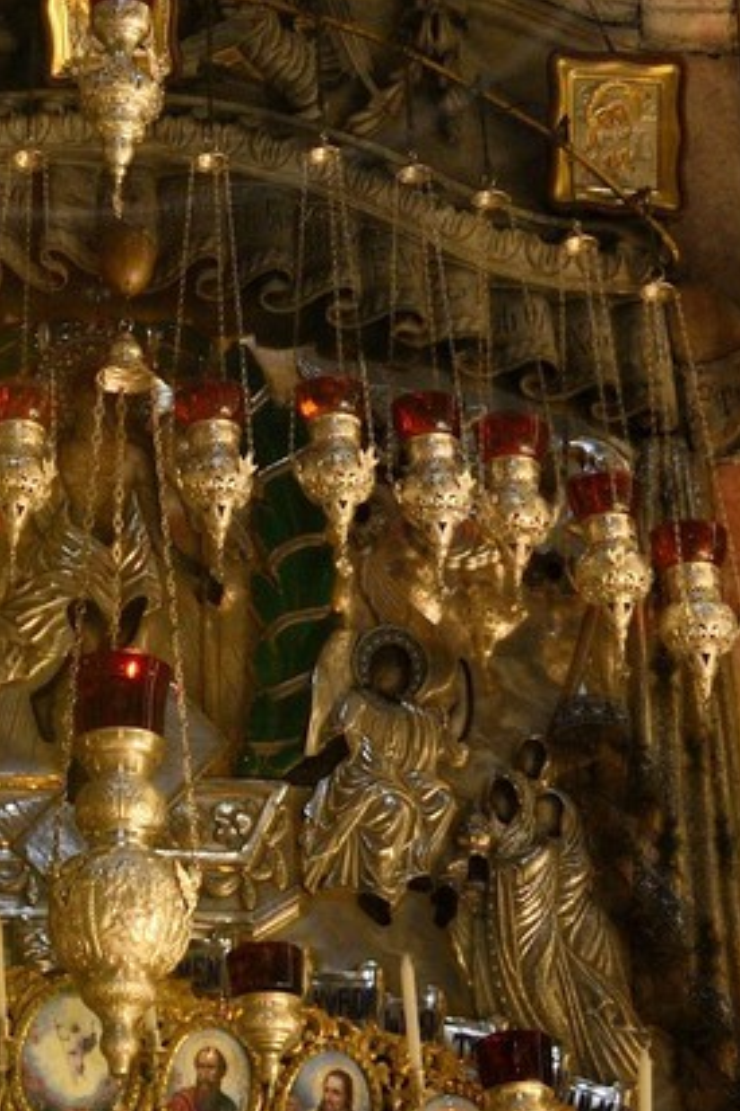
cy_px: -522
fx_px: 2870
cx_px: 50
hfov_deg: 14.5
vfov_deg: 19.3
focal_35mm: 93
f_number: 4.5
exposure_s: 1/60
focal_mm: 24
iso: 1600
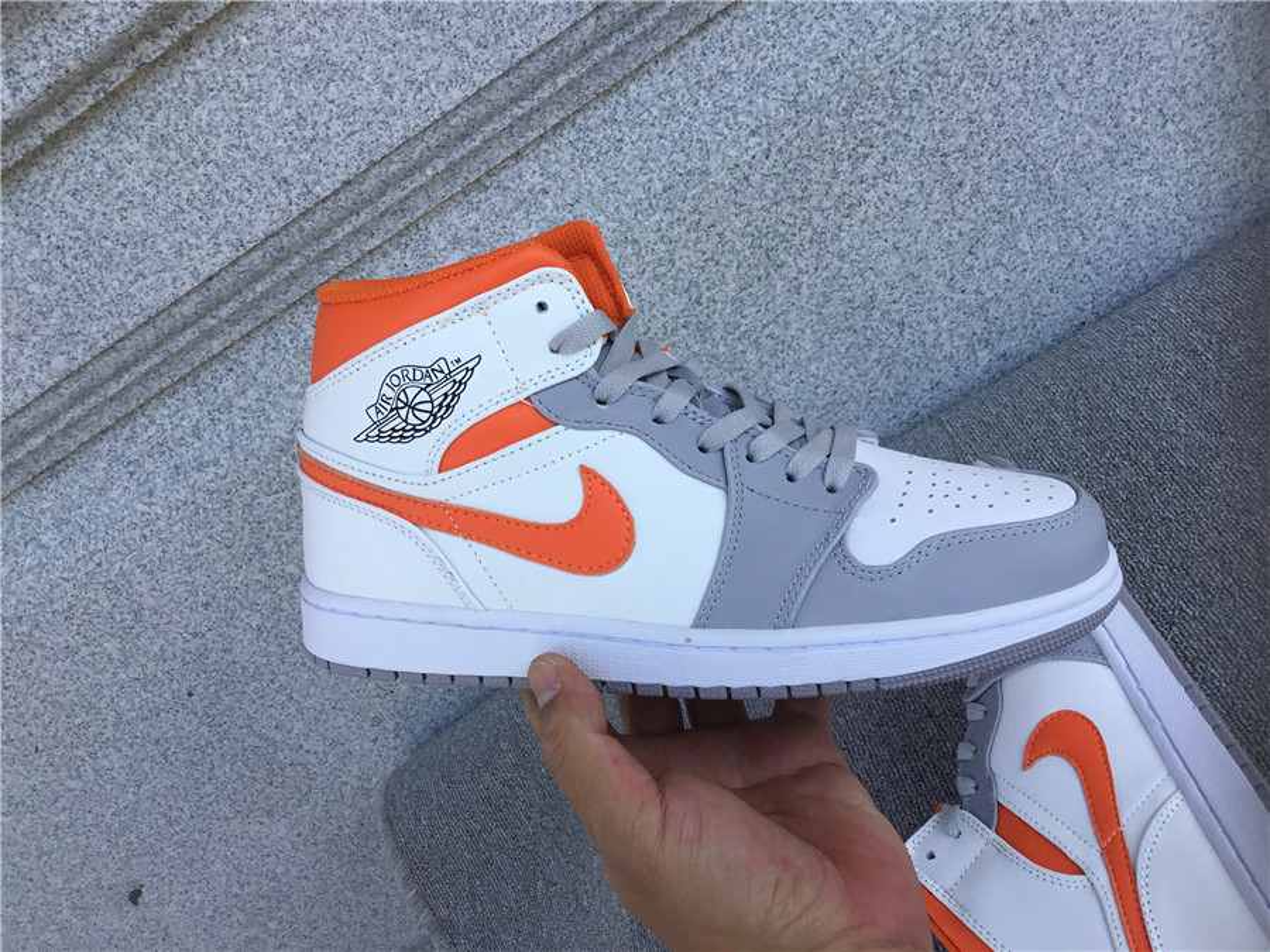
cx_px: 635
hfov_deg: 58.4
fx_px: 1137
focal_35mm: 31
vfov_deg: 45.4
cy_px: 476
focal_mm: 3.3
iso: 25
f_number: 2.4
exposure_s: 1/503
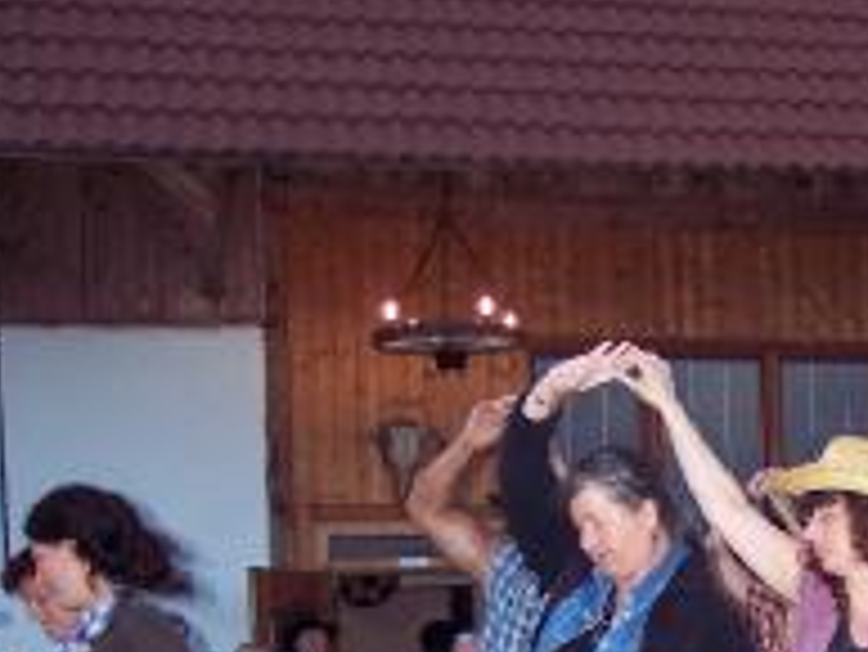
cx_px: 805
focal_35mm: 101
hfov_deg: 19.0
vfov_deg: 14.2
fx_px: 2534
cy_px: 767
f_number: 2.8
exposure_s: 1/60
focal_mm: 8
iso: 140
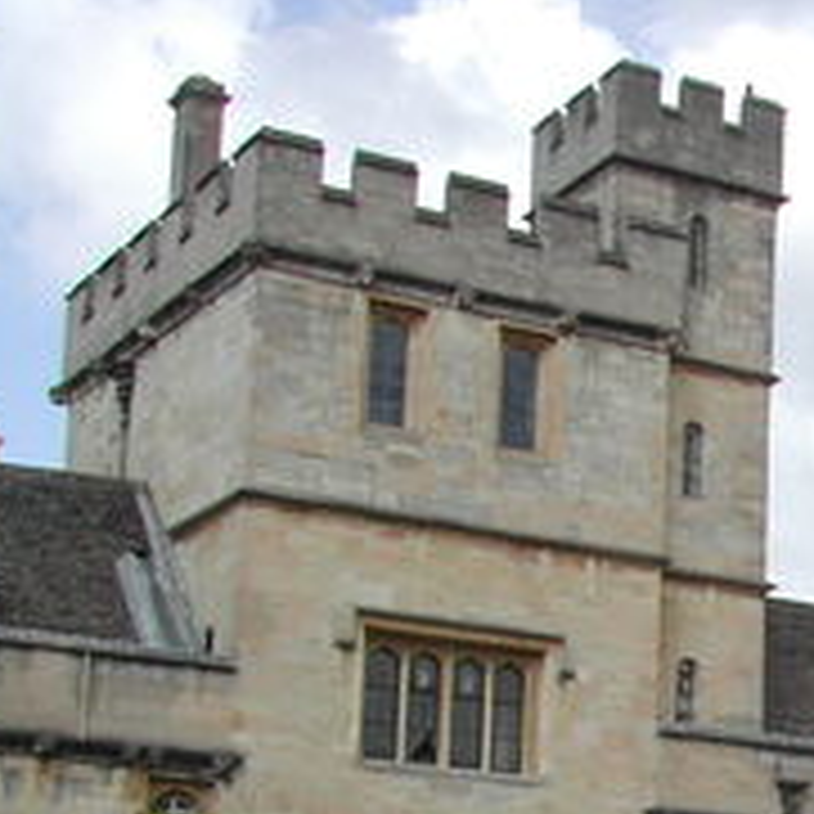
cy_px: 783
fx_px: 2421
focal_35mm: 91
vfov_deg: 18.7
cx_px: 1034
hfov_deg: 17.9
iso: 100
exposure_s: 1/192
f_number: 7.6
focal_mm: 8
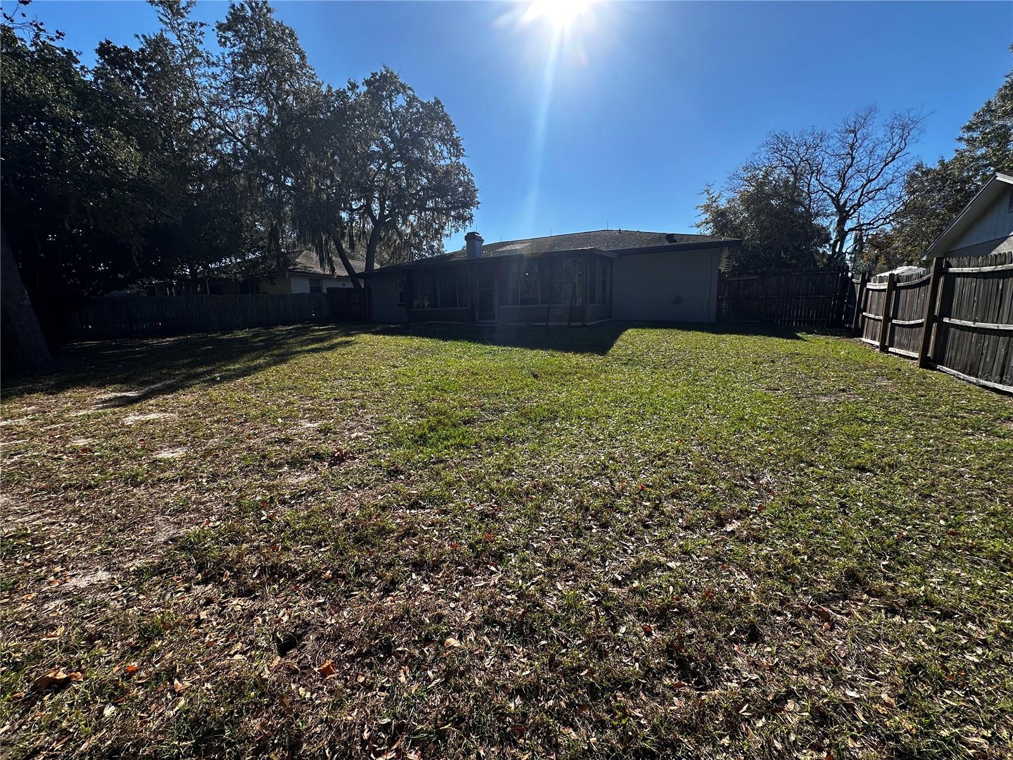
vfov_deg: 85.7
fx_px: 410
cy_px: 380
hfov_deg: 102.1
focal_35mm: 14
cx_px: 506
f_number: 2.2
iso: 50
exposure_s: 1/1221
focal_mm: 2.22
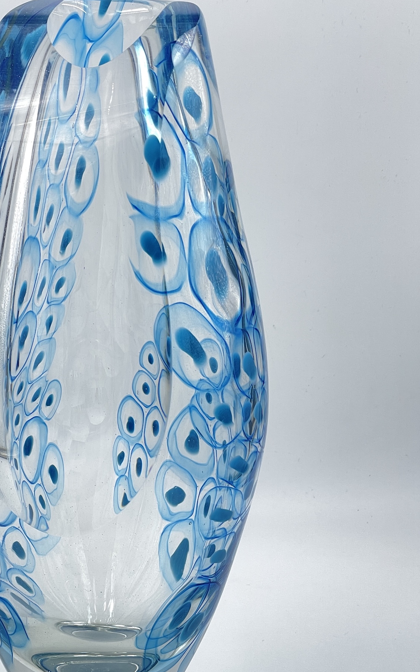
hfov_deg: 18.2
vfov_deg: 28.9
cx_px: 104
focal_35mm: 71
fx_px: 1300
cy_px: 399
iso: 32
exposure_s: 1/107
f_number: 2
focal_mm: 6
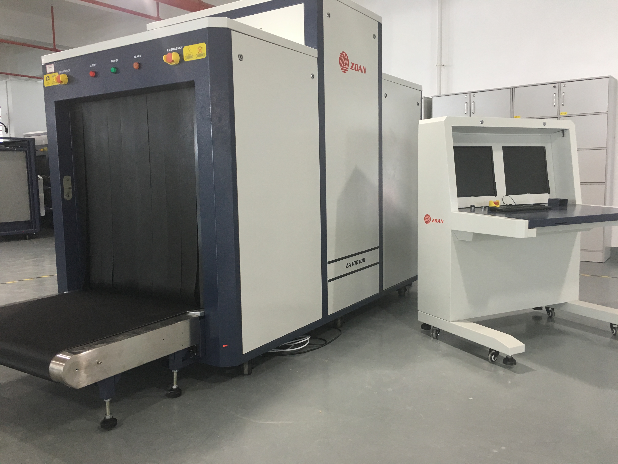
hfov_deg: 61.7
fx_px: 518
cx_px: 309
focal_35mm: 29
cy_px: 232
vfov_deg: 48.2
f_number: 2.2
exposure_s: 1/33
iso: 100
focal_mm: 4.15
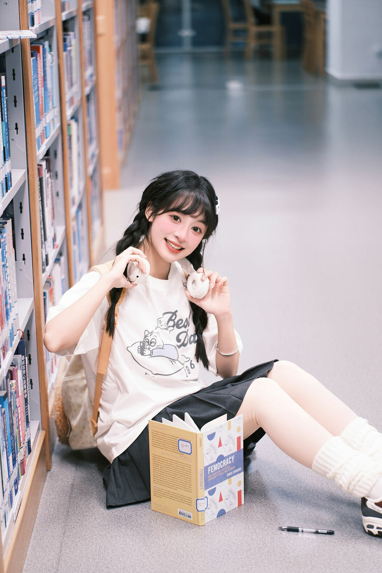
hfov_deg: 18.2
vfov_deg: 27.0
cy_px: 286
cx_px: 191
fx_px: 1194
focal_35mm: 75
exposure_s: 1/150
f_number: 1.4
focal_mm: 50
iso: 500
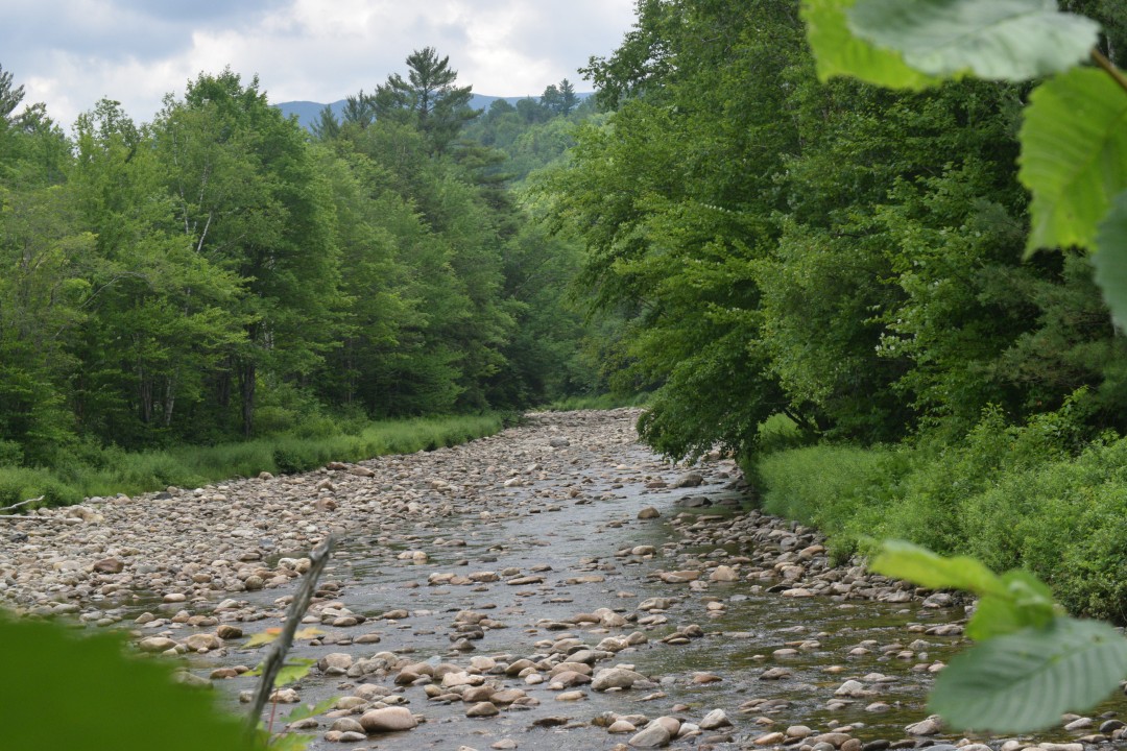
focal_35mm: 82
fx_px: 2583
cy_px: 376
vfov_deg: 16.6
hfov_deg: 24.6
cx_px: 564
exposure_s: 1/320
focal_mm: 55
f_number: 16
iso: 800
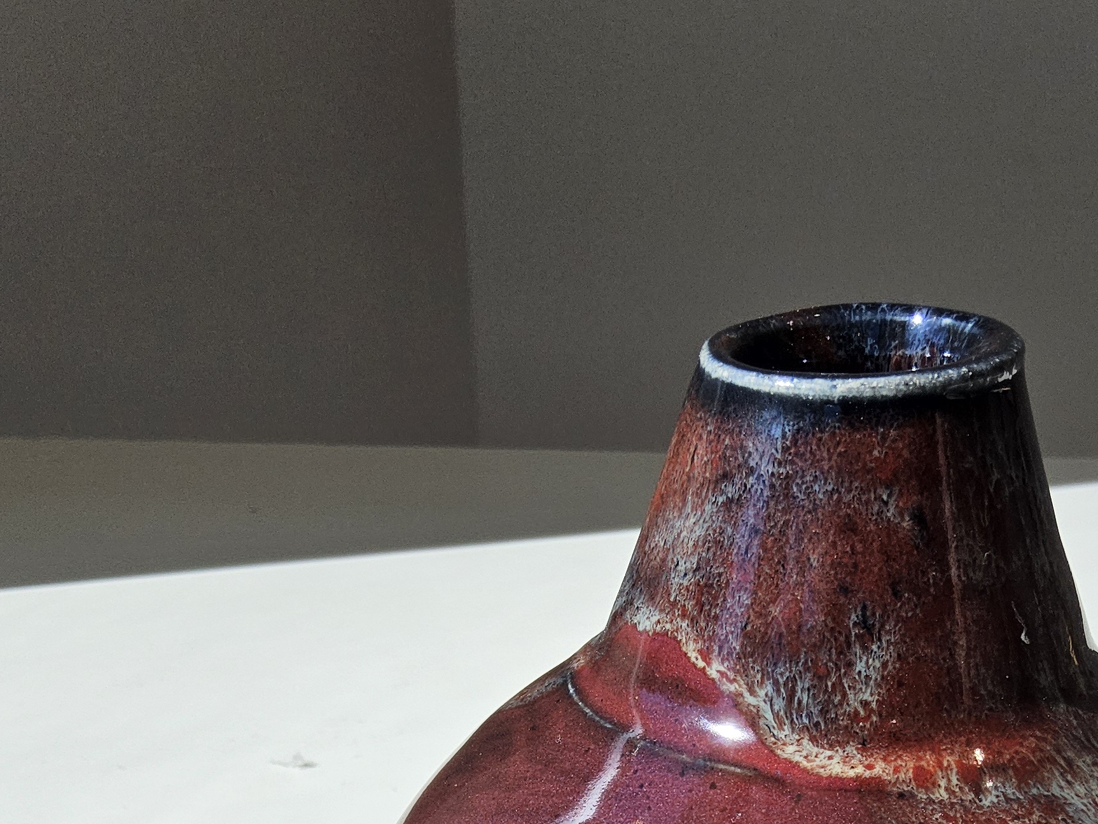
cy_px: 961
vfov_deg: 24.3
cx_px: 744
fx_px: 1745
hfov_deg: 34.6
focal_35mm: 55
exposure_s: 1/137
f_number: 2
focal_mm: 3.08
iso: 32
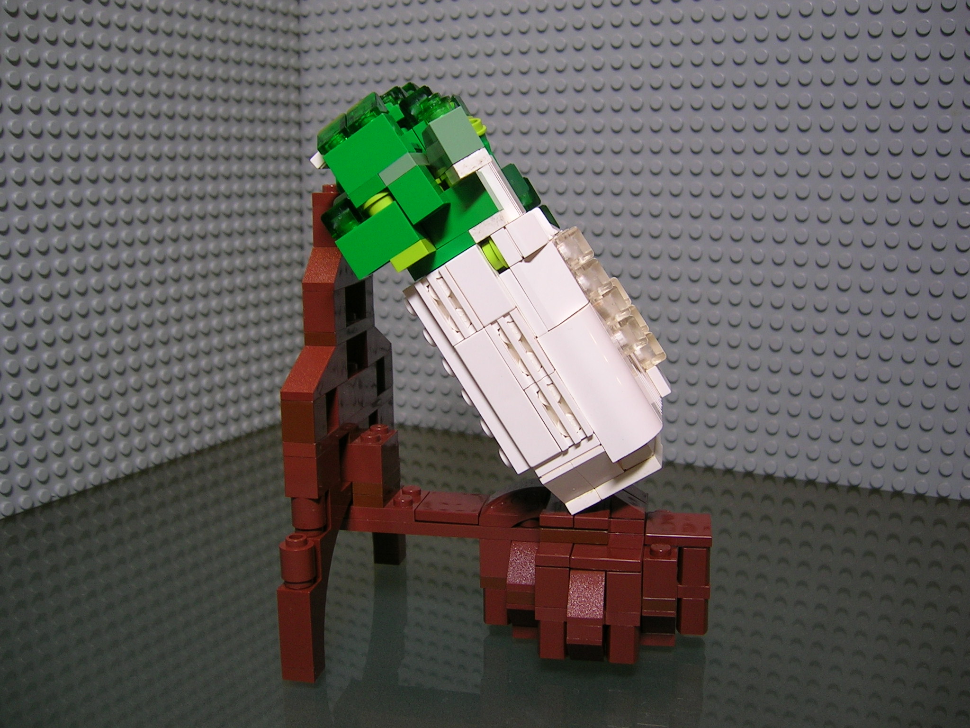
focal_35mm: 35
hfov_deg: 52.6
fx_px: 981
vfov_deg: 40.7
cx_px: 485
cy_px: 364
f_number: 2.8
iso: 50
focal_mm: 5.4
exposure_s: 1/12.6
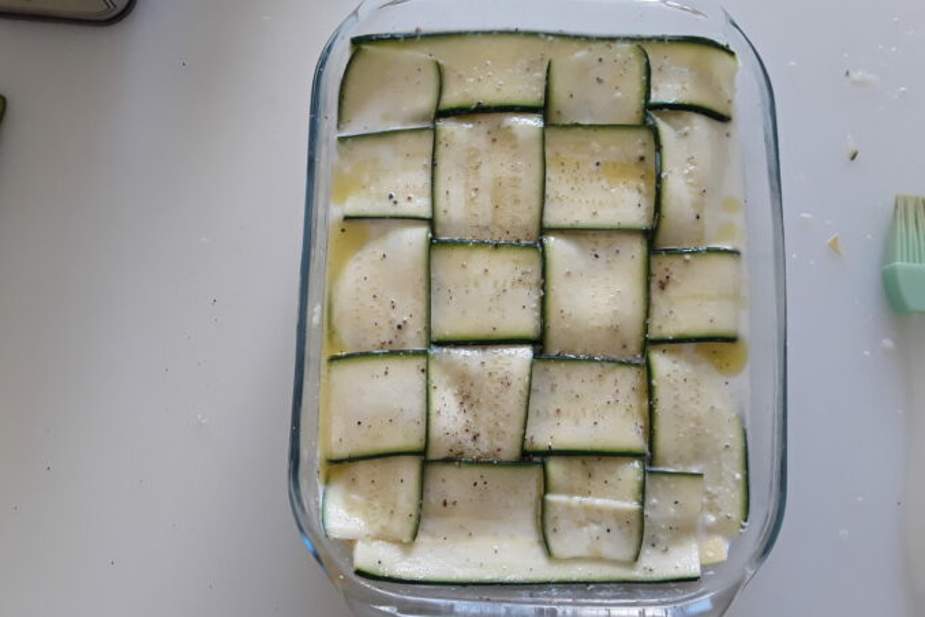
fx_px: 745
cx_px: 465
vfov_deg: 45.0
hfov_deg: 63.7
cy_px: 315
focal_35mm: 29
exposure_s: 1/50
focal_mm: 2.91
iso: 50
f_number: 1.9
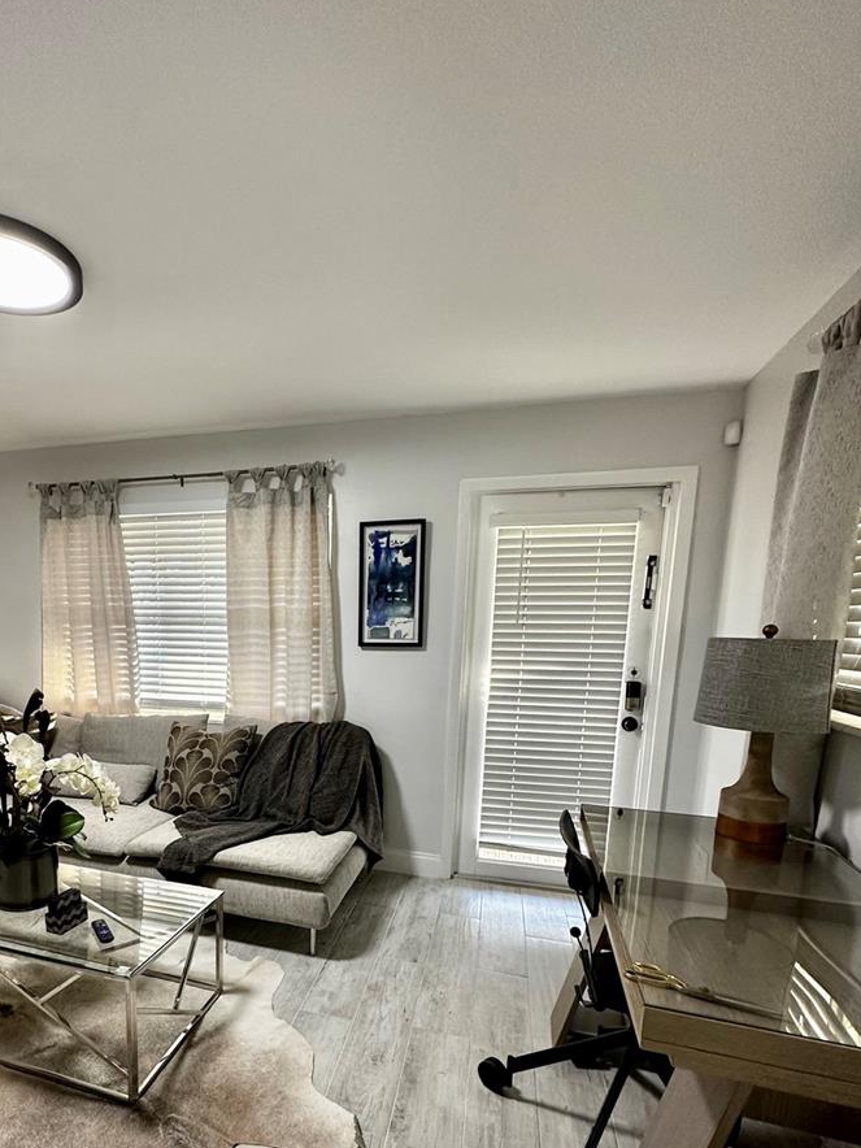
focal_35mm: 19
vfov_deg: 83.0
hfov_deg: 67.0
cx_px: 295
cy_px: 721
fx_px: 630
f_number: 2.2
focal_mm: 2.22
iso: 200
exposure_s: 1/60
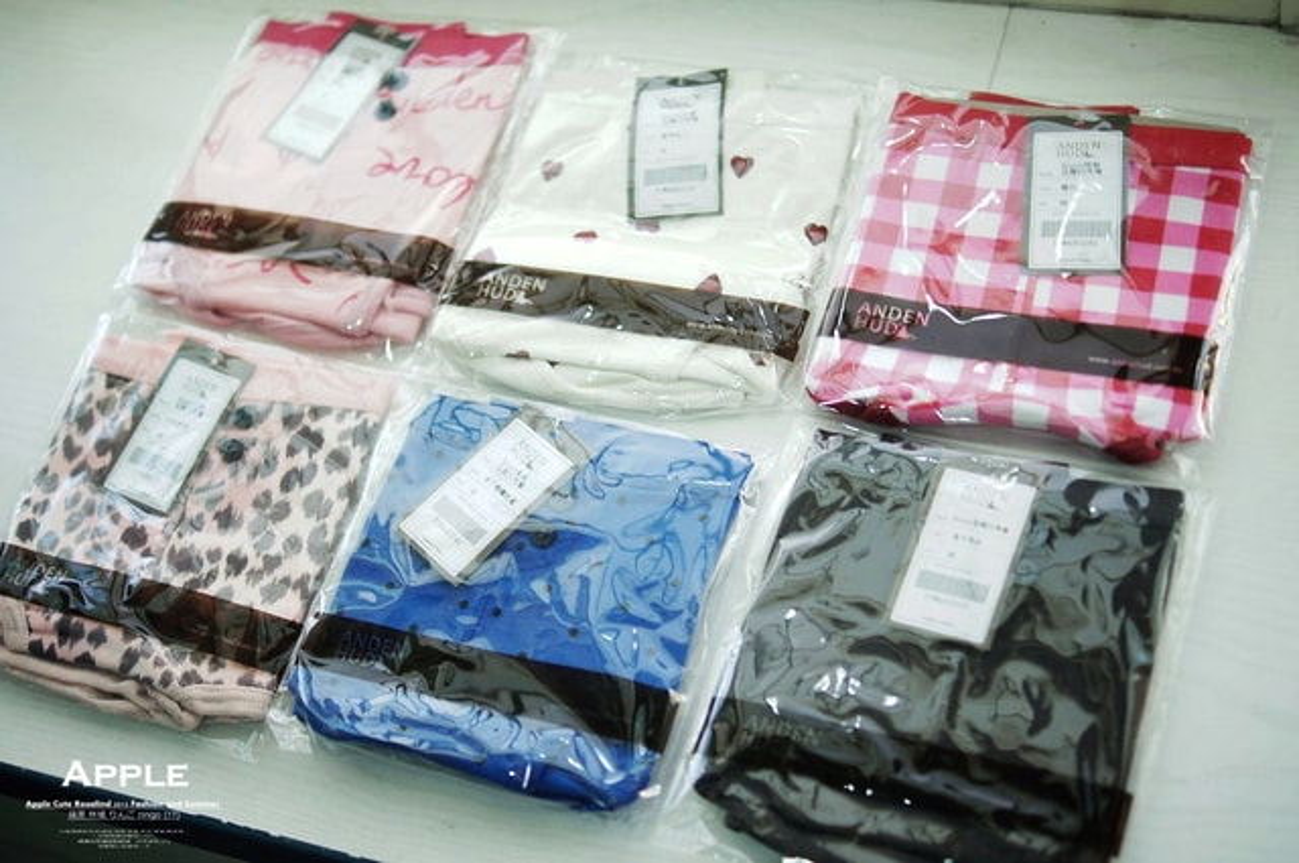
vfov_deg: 25.7
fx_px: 1892
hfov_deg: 37.9
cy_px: 432
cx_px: 650
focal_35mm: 52
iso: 200
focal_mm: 35
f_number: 1.8
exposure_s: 1/60
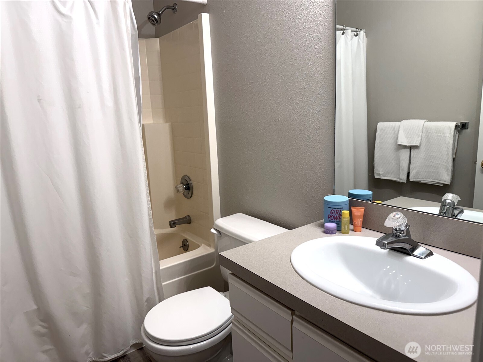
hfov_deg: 71.6
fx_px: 335
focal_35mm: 24
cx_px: 242
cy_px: 181
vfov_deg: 56.8
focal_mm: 6.76
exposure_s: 1/120
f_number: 1.78
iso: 160
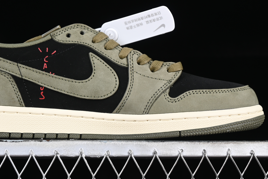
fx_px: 849
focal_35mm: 114
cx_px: 105
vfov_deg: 12.0
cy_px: 60
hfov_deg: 17.9
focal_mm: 50
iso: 160
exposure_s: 1/60
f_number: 6.3
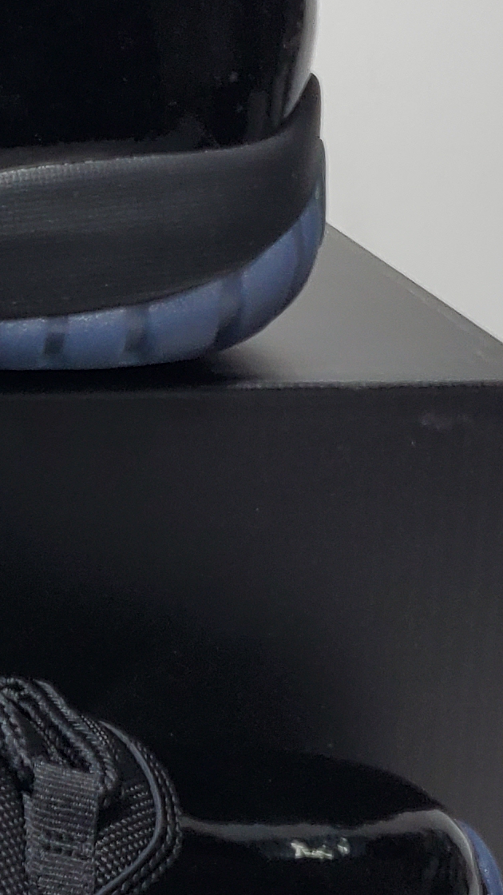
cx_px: -292
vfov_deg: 20.9
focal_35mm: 102
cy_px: 530
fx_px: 2419
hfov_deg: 11.3
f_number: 1.5
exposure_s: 1/320
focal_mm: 4.3
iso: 50
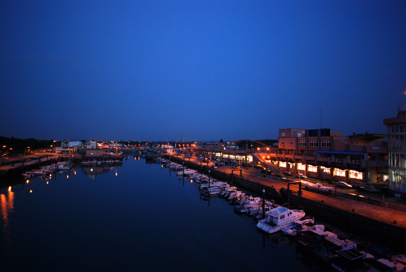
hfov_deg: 100.3
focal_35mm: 15
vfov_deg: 77.5
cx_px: 203
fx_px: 169
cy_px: 136
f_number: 4
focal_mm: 10
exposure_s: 1/3
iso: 500
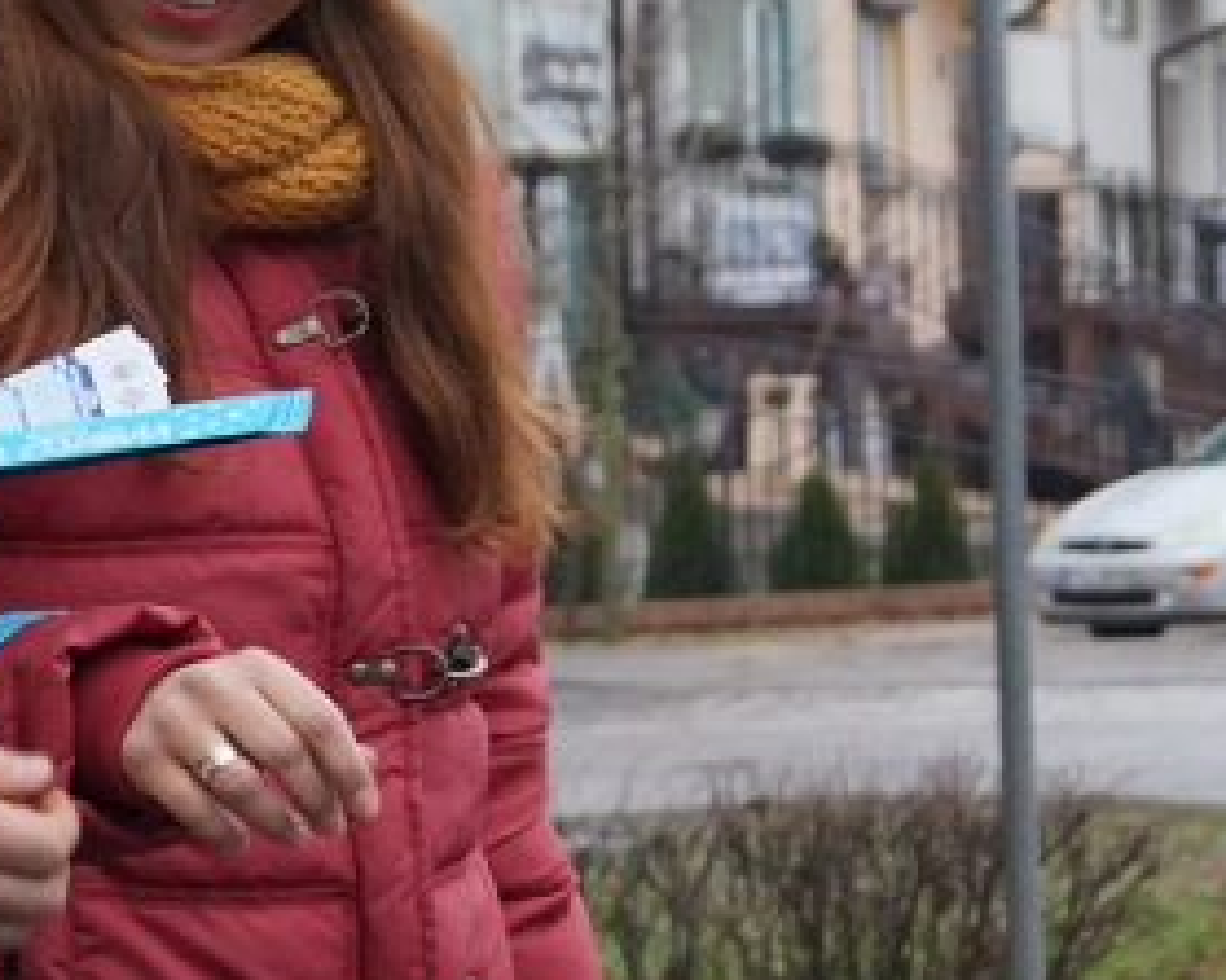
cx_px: -66
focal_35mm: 181
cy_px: 635
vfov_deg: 8.5
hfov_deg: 10.6
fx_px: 6555
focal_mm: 35
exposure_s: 1/160
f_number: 5
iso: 800
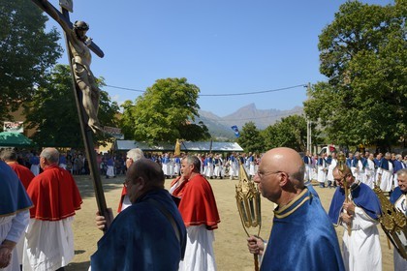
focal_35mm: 24
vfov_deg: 53.1
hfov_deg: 73.7
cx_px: 204
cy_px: 136
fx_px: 271
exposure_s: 1/200
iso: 200
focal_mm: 24
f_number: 13
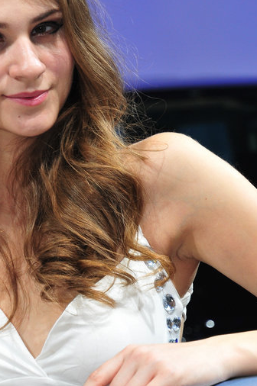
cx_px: 19
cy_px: 227
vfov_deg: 8.9
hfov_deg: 5.9
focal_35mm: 231
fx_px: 2480
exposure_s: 1/60
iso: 320
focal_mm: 78
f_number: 5.6
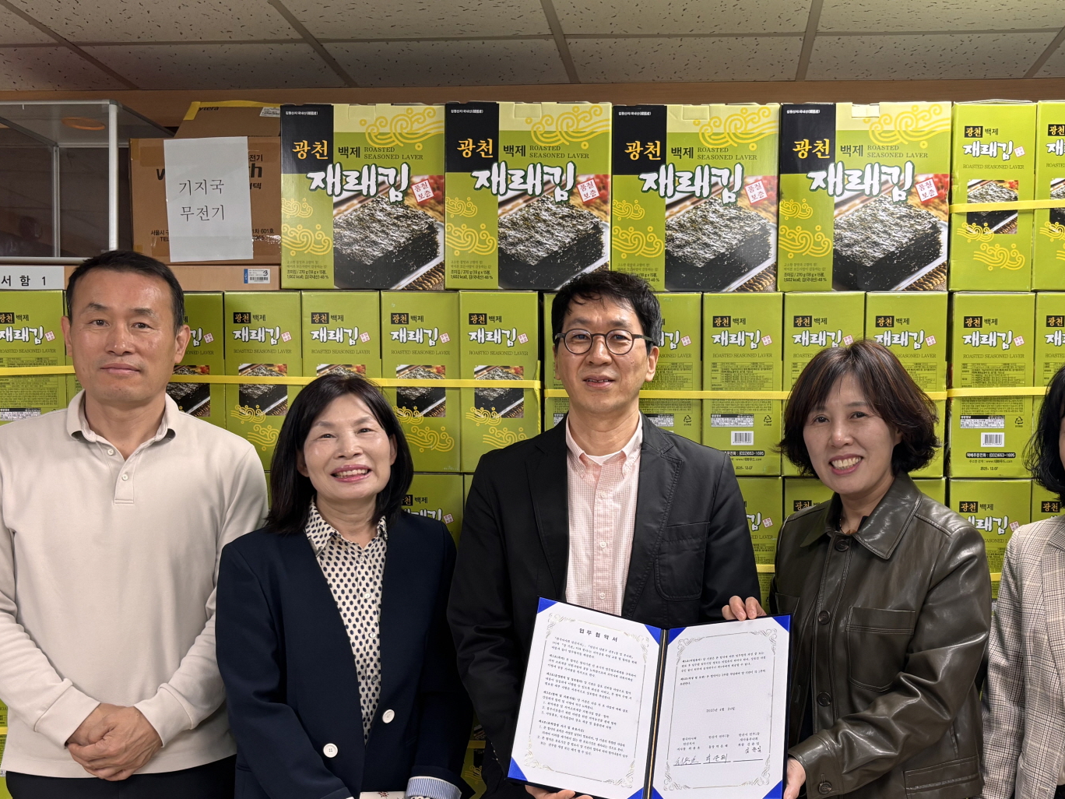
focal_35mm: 38
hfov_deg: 48.6
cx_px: 646
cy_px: 509
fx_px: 1169
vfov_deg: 37.4
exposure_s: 1/60
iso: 100
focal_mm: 5.96
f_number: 1.6
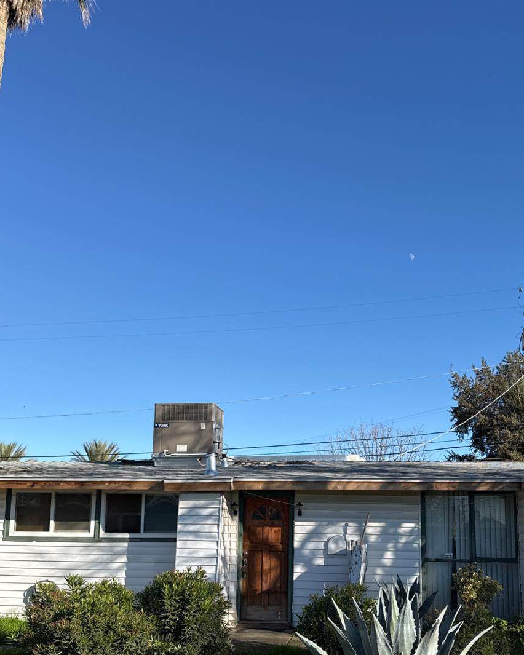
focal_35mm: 33
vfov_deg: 52.9
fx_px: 640
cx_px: 296
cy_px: 448
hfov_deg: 44.4
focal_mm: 6.76
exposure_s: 1/3953
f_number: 1.78
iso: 80
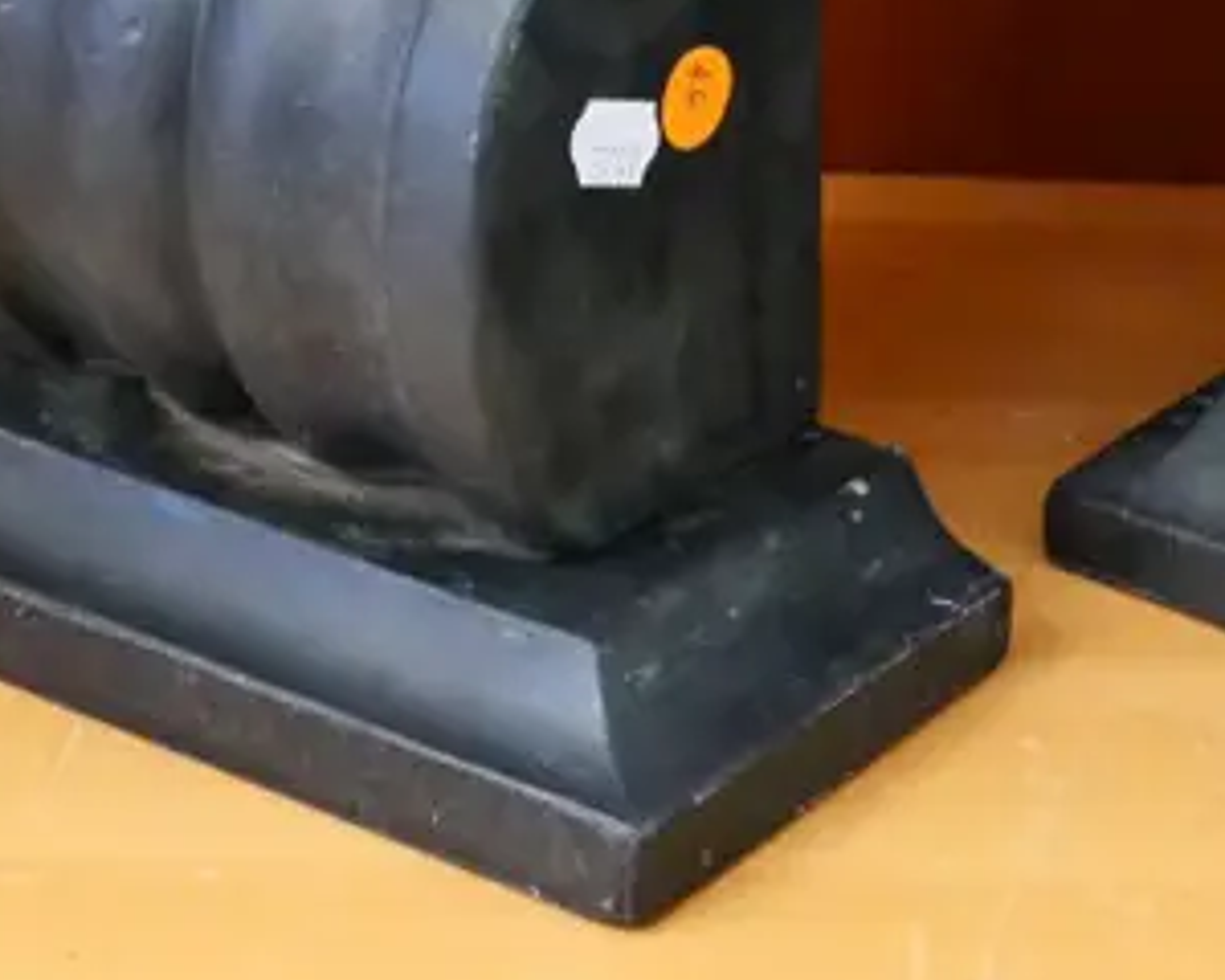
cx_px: 1098
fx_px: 4351
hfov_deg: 15.8
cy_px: -441
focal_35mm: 120
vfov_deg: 12.3
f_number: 5.6
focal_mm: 18
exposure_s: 1/30
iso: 3200
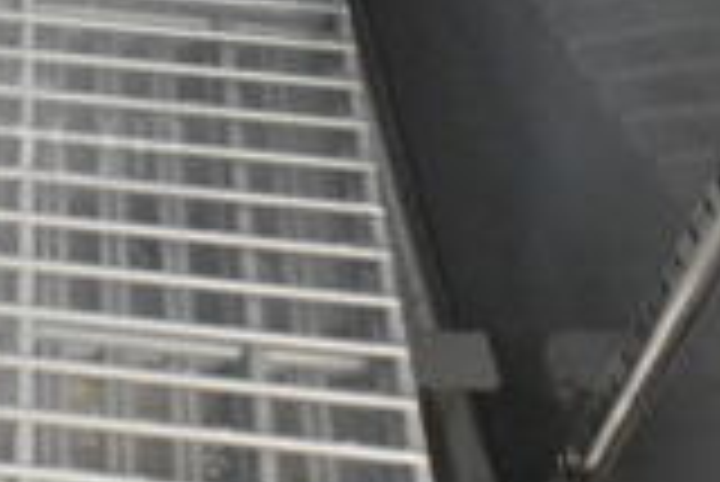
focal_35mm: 103
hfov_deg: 18.2
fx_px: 2062
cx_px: -274
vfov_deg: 13.1
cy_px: -41
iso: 6400
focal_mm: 18
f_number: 5.6
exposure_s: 1/125
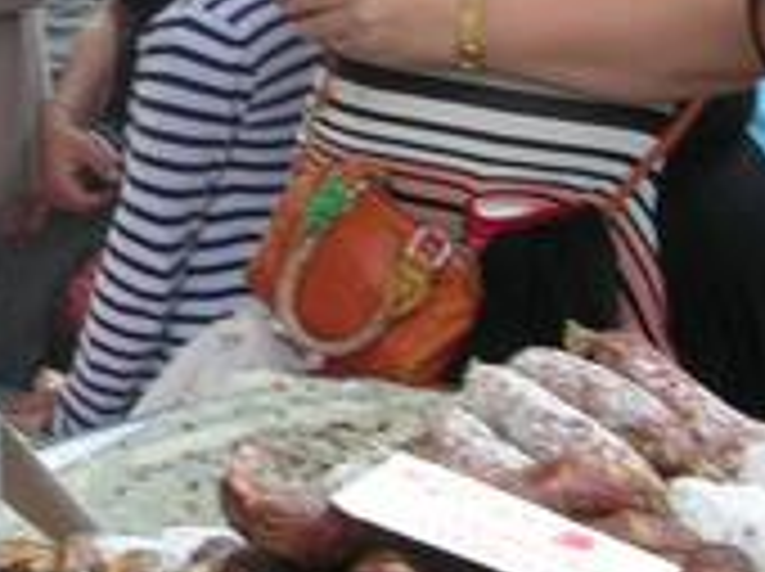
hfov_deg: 14.8
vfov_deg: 11.2
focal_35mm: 132
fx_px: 2913
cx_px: 54
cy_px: 176
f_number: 2.8
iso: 50
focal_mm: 5.8
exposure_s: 1/44.5
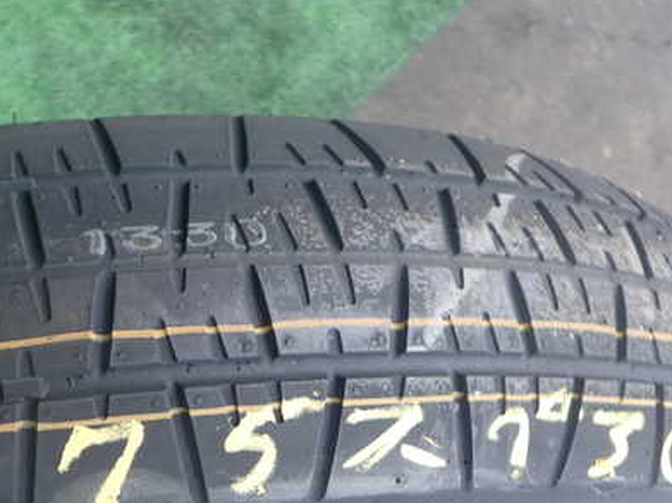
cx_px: 223
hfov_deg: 40.7
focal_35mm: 46
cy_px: 324
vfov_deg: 31.3
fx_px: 893
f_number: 2.3
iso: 200
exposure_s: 1/125
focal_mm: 5.4
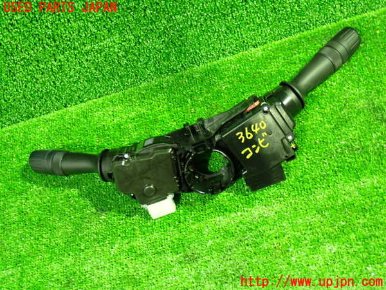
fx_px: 491
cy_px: 145
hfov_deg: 42.9
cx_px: 193
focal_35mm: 44
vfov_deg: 32.9
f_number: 2.9
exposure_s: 1/10
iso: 1000
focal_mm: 7.84
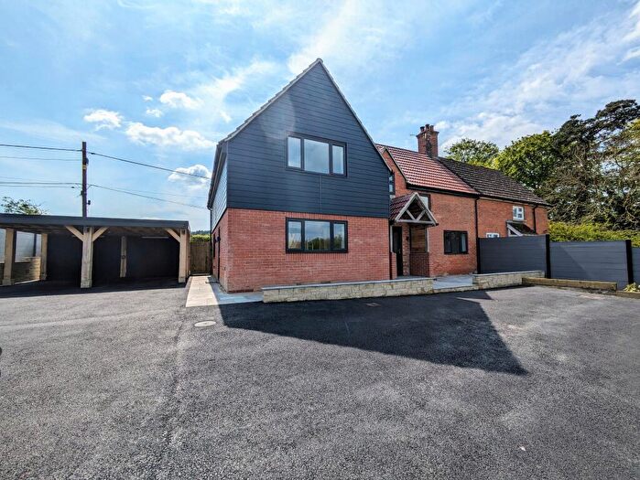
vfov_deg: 85.7
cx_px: 320
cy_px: 240
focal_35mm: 14
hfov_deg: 102.0
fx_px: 259
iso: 49
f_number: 2.2
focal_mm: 1.83
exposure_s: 1/4016
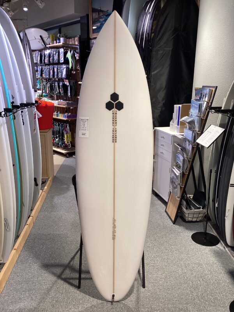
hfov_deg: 45.4
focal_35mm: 31
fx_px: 279
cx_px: 117
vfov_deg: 58.4
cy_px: 156
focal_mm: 3.3
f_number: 2.4
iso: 50
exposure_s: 1/60
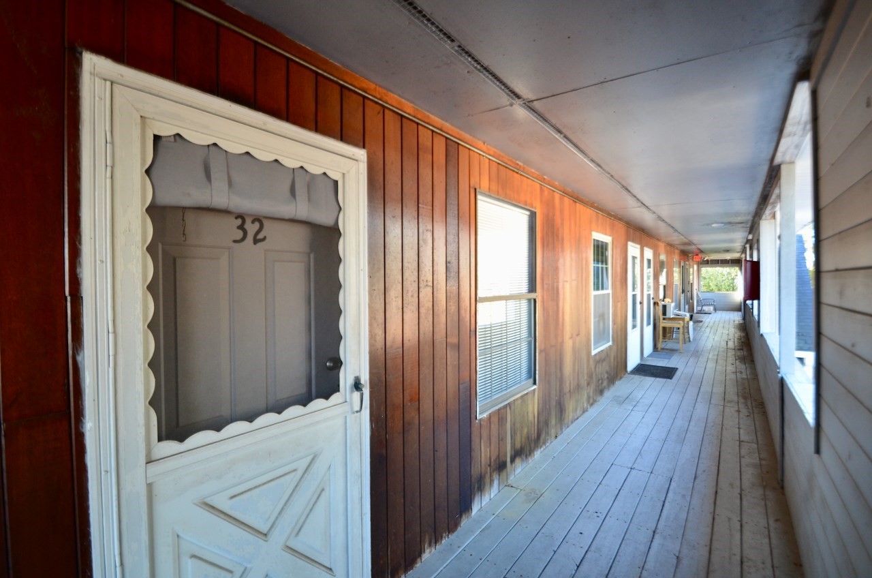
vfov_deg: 71.8
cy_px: 289
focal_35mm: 16
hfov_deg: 95.1
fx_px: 399
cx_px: 436
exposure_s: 1/60
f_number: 4
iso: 560
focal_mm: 11
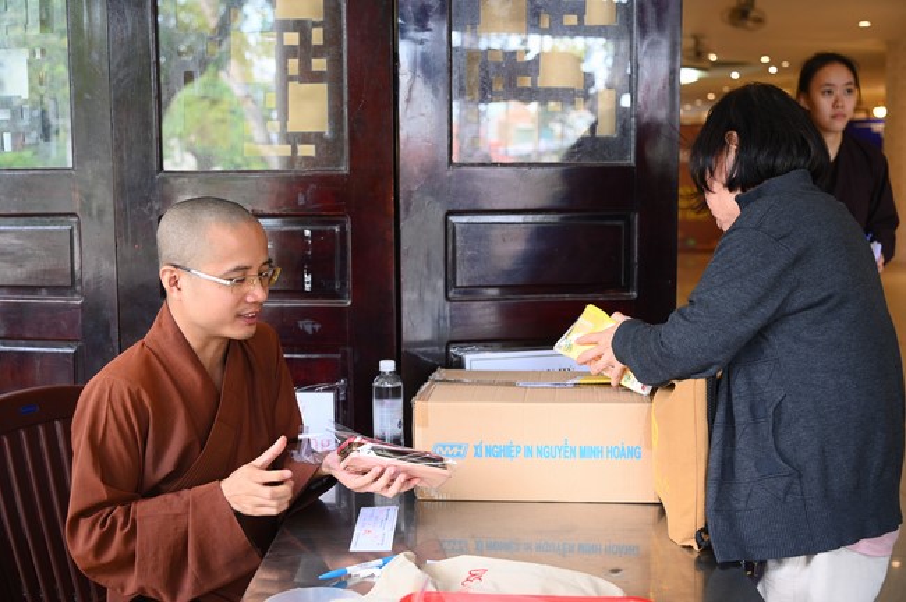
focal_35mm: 44
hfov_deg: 44.5
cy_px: 301
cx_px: 453
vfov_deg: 30.5
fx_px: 1106
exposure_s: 1/200
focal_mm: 44
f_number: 4
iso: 2000
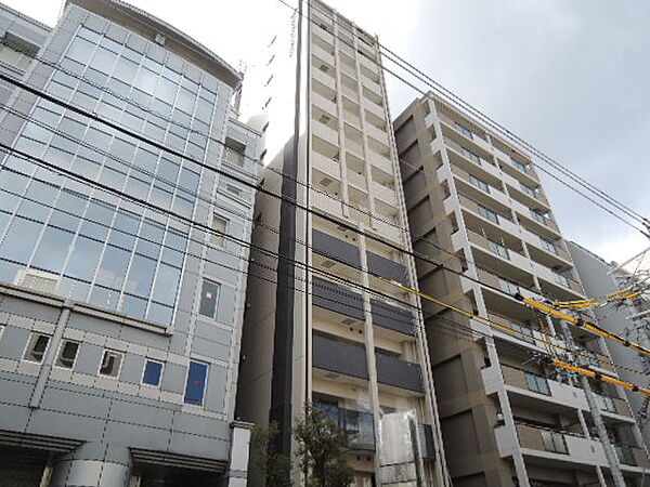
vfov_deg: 56.8
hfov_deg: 71.6
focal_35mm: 24
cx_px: 325
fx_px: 451
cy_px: 244
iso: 100
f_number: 2.2
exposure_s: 1/1000
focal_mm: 4.3
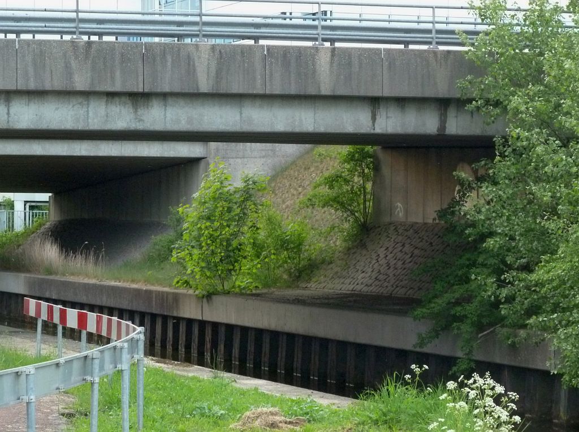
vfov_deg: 10.8
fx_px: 2287
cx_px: 290
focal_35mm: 137
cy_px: 216
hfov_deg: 14.4
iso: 500
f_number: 4.5
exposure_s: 1/80
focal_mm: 22.5
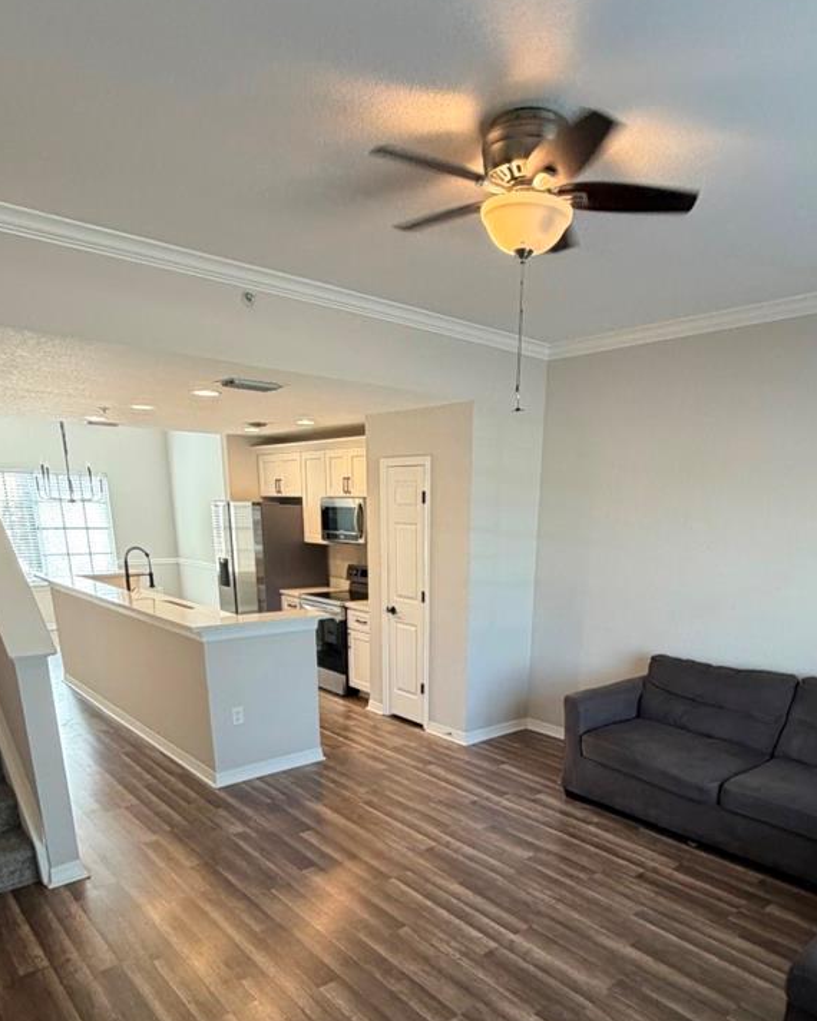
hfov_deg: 60.7
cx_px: 454
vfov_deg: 69.3
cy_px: 725
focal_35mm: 23
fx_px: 695
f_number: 2.2
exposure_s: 1/60
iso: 250
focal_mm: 2.22
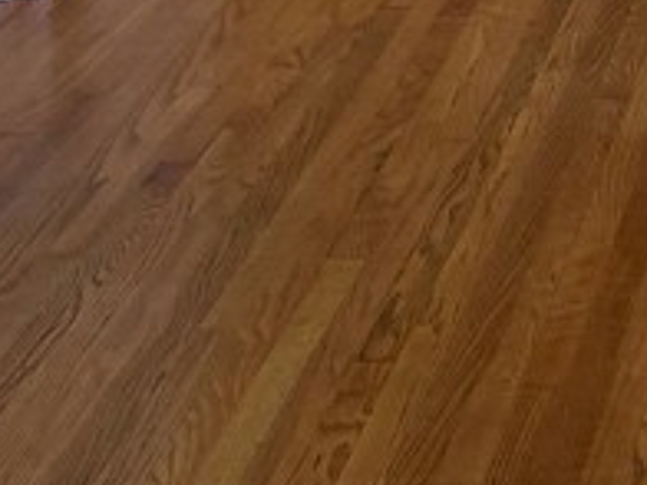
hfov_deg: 13.7
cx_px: 934
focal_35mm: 136
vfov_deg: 10.0
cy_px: -521
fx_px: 2542
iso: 50
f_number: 1.6
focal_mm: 4.2
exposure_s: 1/121
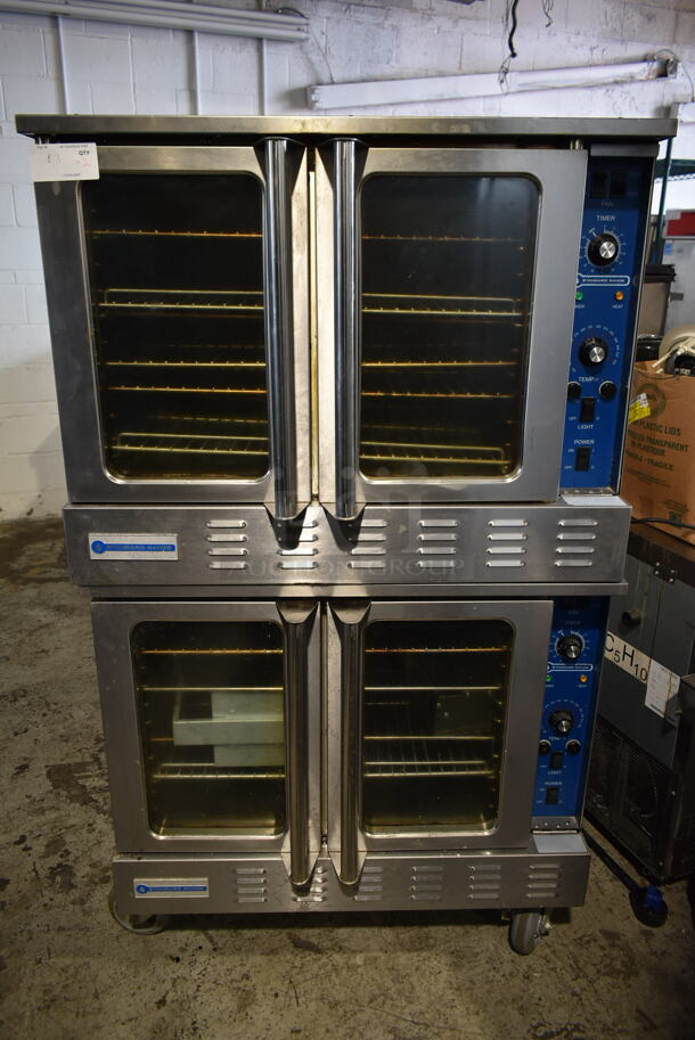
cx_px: 348
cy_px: 520
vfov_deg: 67.3
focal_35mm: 27
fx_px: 781
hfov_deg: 48.0
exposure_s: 1/30
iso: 500
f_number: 3.5
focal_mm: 18
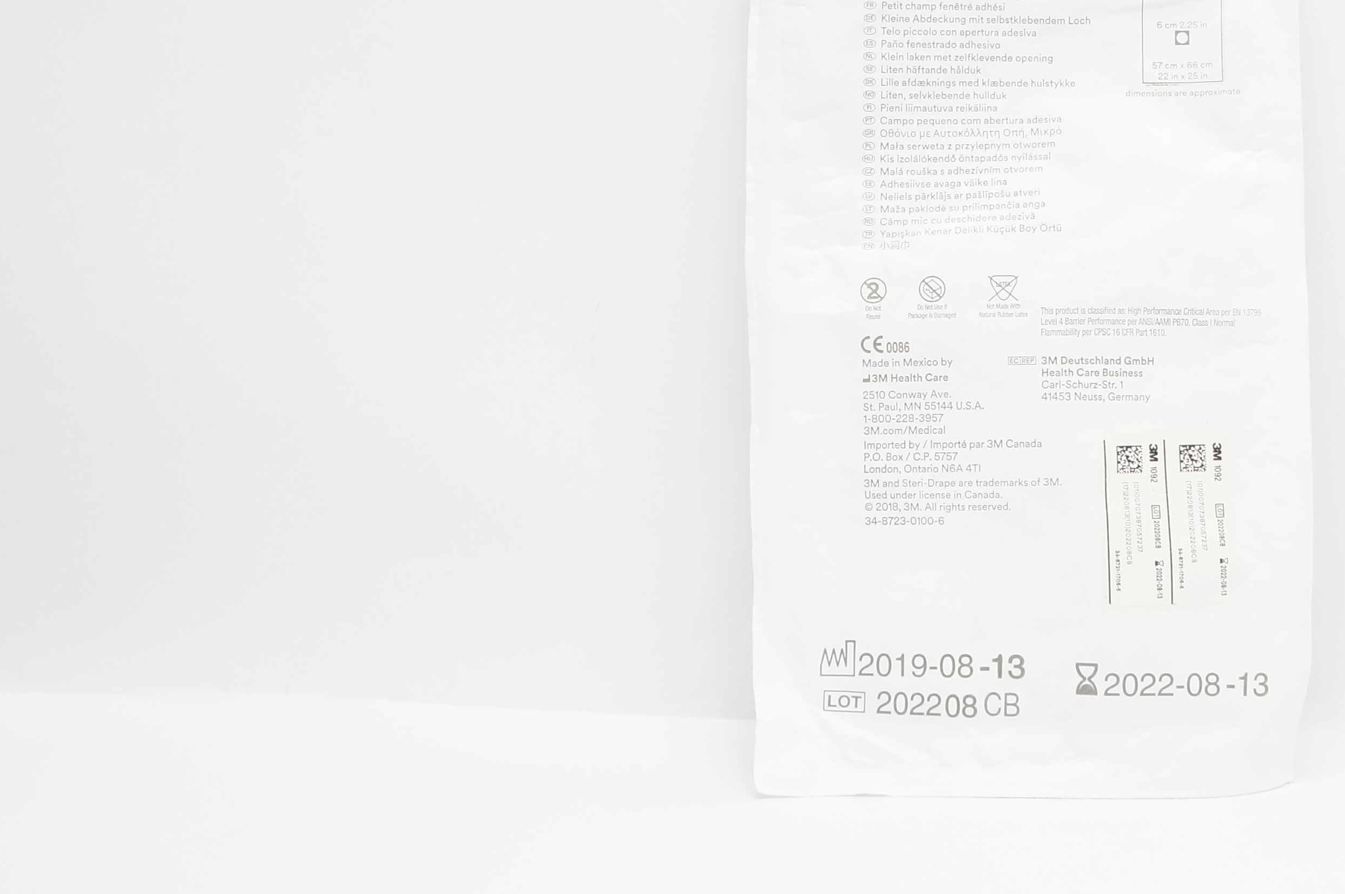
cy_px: 253
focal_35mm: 53
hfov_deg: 36.5
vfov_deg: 25.2
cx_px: 1034
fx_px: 1978
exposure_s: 1/60
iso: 800
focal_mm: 18
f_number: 6.3
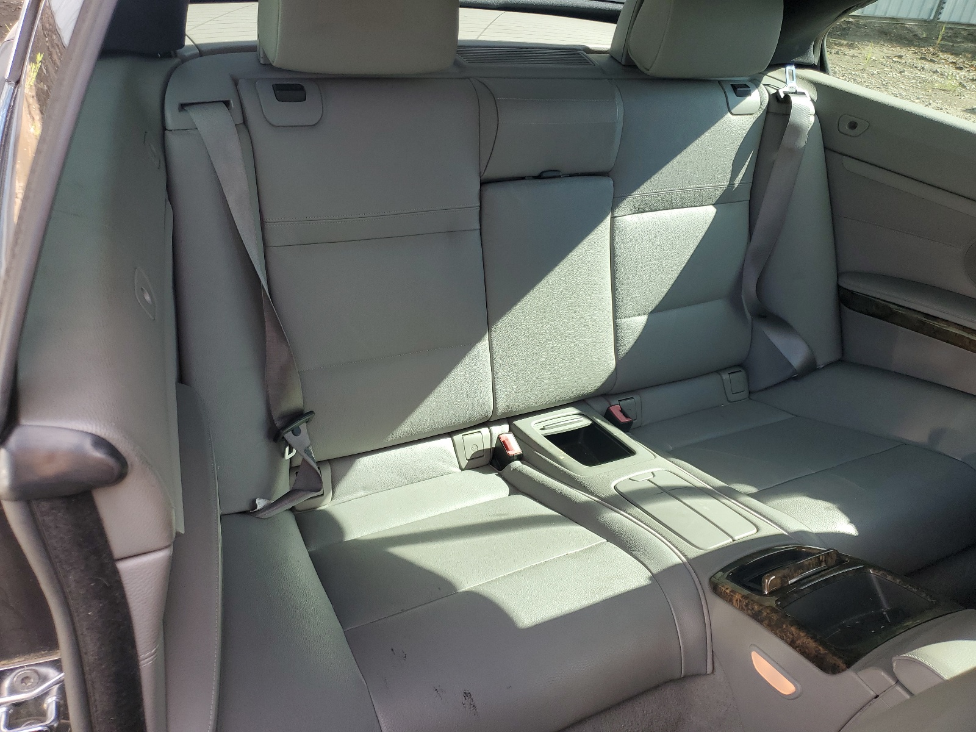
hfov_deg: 67.3
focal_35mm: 26
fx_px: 733
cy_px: 366
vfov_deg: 53.1
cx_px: 488
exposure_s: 1/303
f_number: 1.5
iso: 50
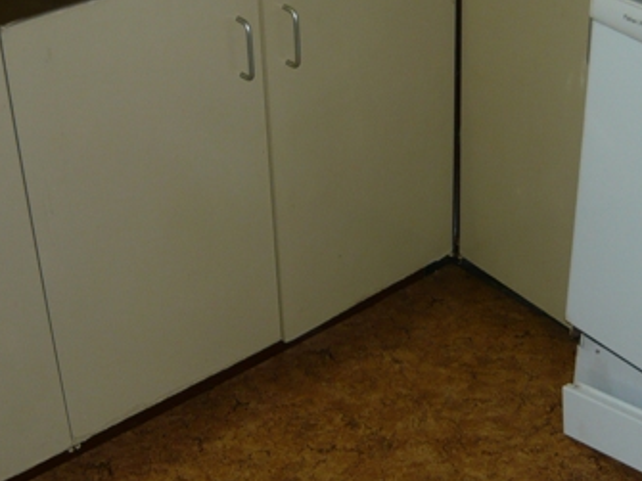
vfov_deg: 22.9
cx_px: 339
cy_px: 96
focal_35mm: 63
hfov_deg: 30.7
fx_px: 1168
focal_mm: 5.5
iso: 100
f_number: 2.8
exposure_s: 1/30
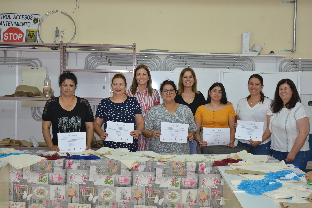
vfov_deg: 19.8
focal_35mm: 69
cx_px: 156
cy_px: 104
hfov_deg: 29.2
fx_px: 598
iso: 400
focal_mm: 46
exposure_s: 1/60
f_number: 5
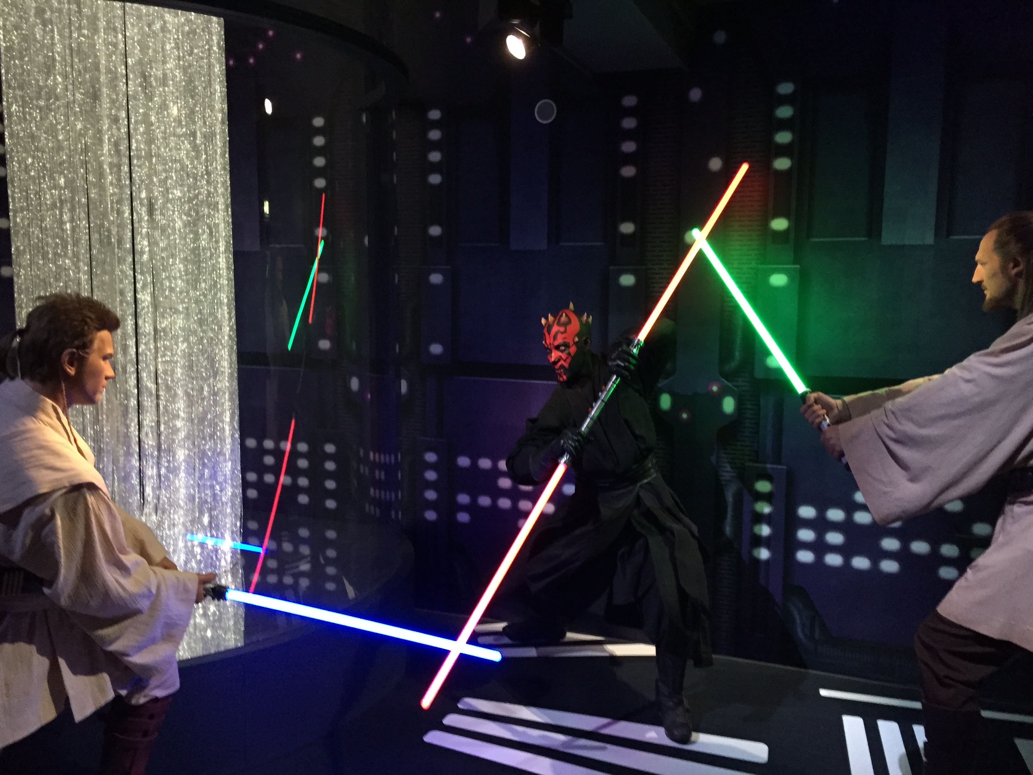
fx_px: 865
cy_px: 388
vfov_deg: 48.2
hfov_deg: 61.7
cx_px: 516
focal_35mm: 29
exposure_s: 1/17
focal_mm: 4.15
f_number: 2.2
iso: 250
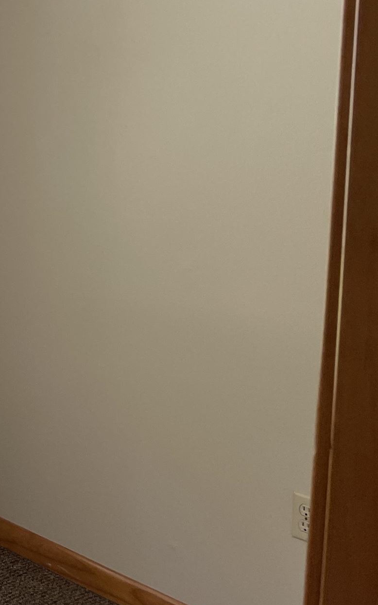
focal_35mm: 68
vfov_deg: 29.4
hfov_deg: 16.0
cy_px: 106
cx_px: -315
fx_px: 1121
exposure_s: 1/121
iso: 32
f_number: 1.6
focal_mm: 4.2
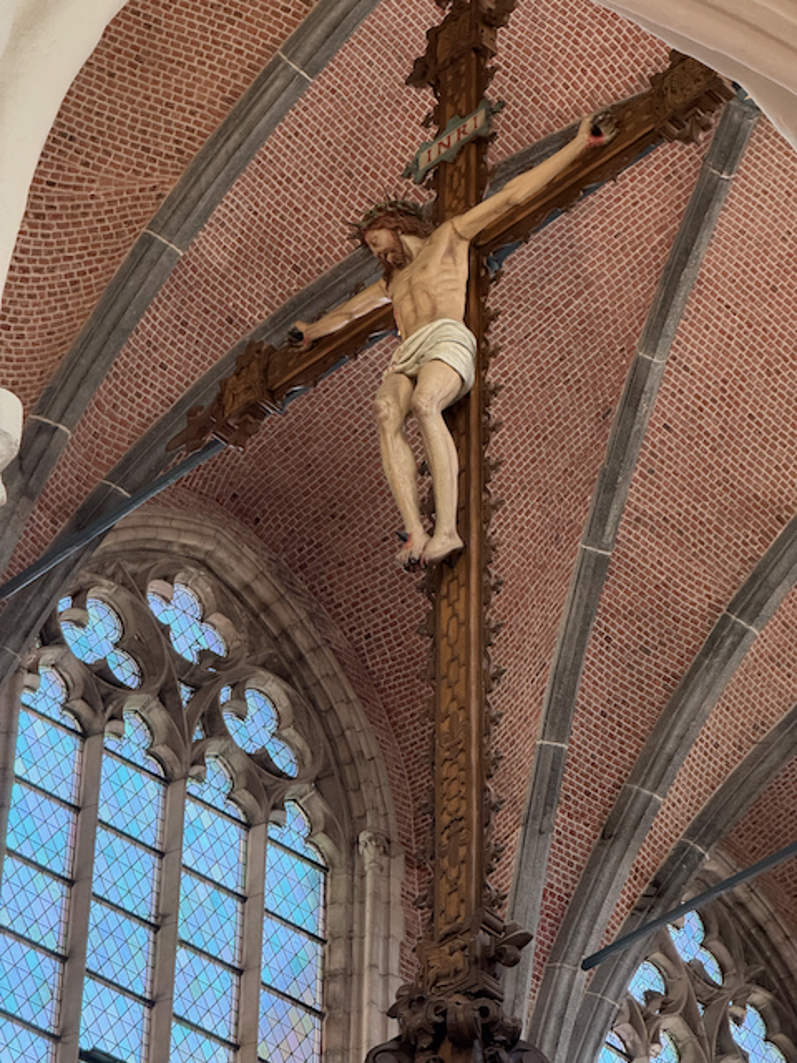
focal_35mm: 120
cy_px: 532
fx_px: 3684
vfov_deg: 16.4
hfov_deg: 12.3
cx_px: 398
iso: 400
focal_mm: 15.66
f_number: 2.8
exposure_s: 1/100
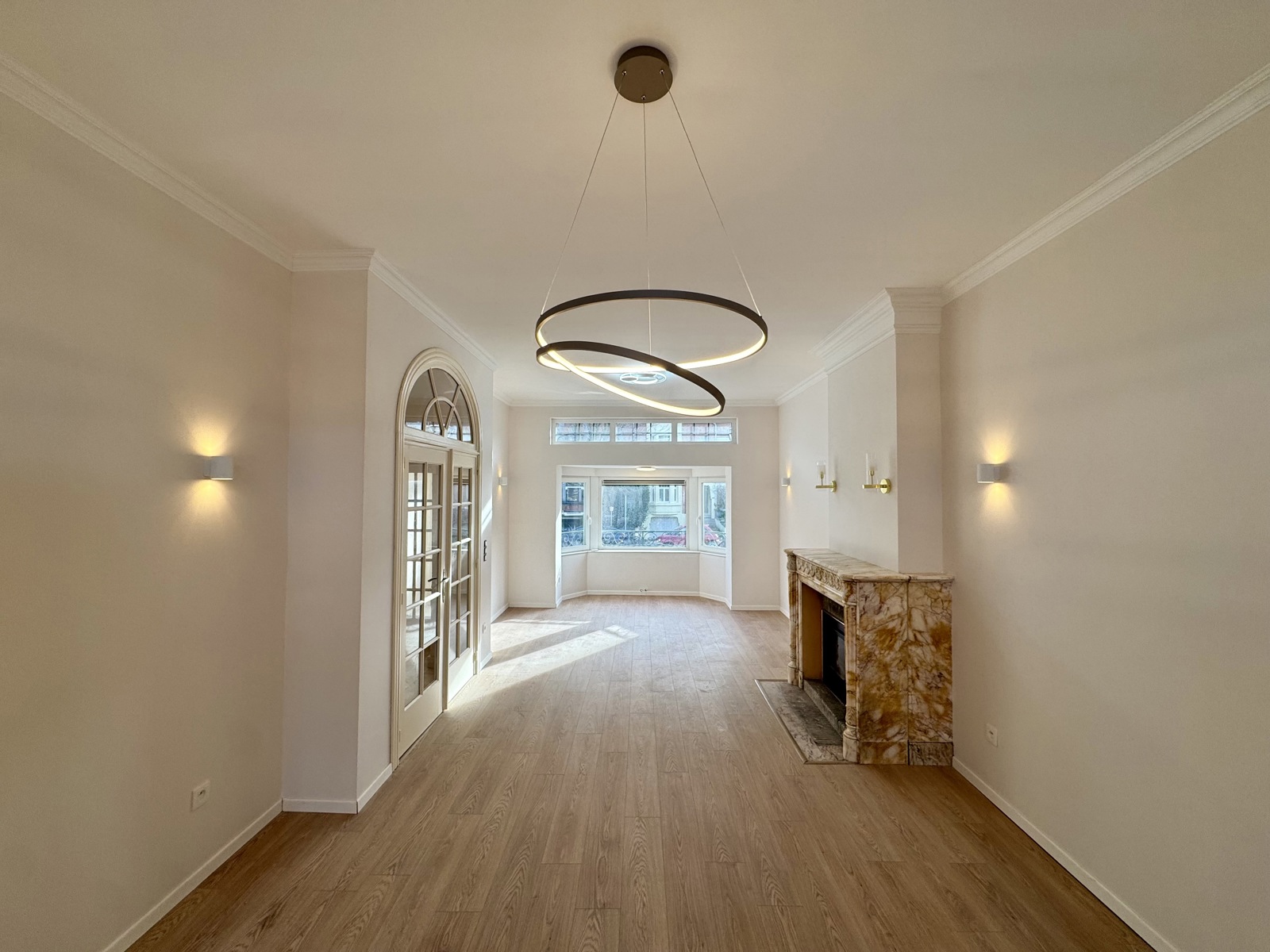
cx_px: 635
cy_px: 476
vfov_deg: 85.7
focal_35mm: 14
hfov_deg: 102.1
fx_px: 514
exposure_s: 1/164
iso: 40
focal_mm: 2.22
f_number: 2.2
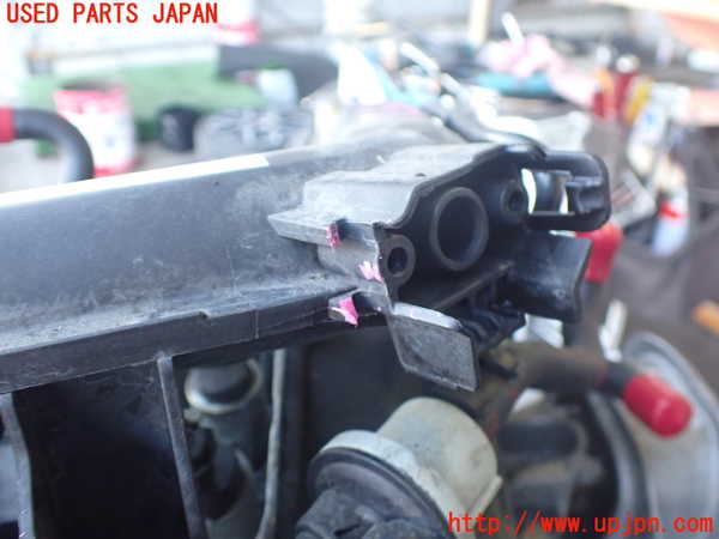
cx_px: 360
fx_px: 623
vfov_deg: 46.8
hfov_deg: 60.0
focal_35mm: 30
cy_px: 270
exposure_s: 1/125
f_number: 2.3
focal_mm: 5.4
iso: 640
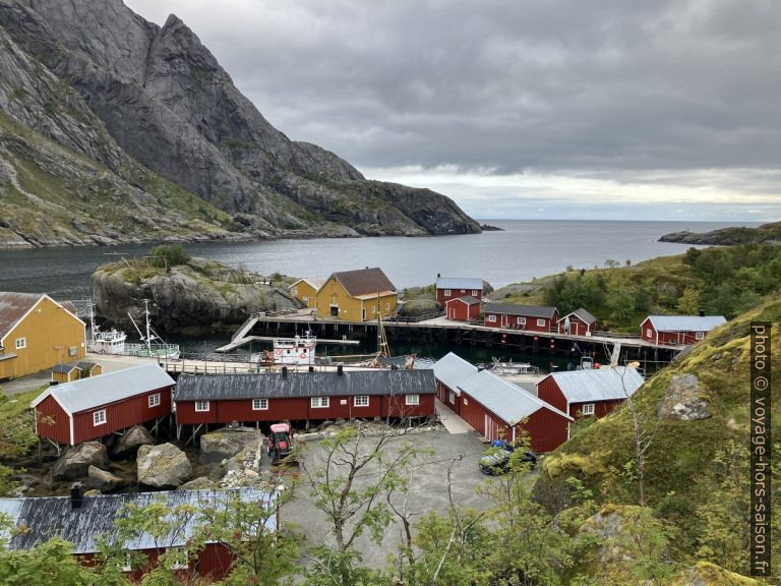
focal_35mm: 28
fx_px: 632
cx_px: 390
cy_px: 293
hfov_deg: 63.4
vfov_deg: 49.7
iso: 32
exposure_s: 1/552
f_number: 1.8
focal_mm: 4
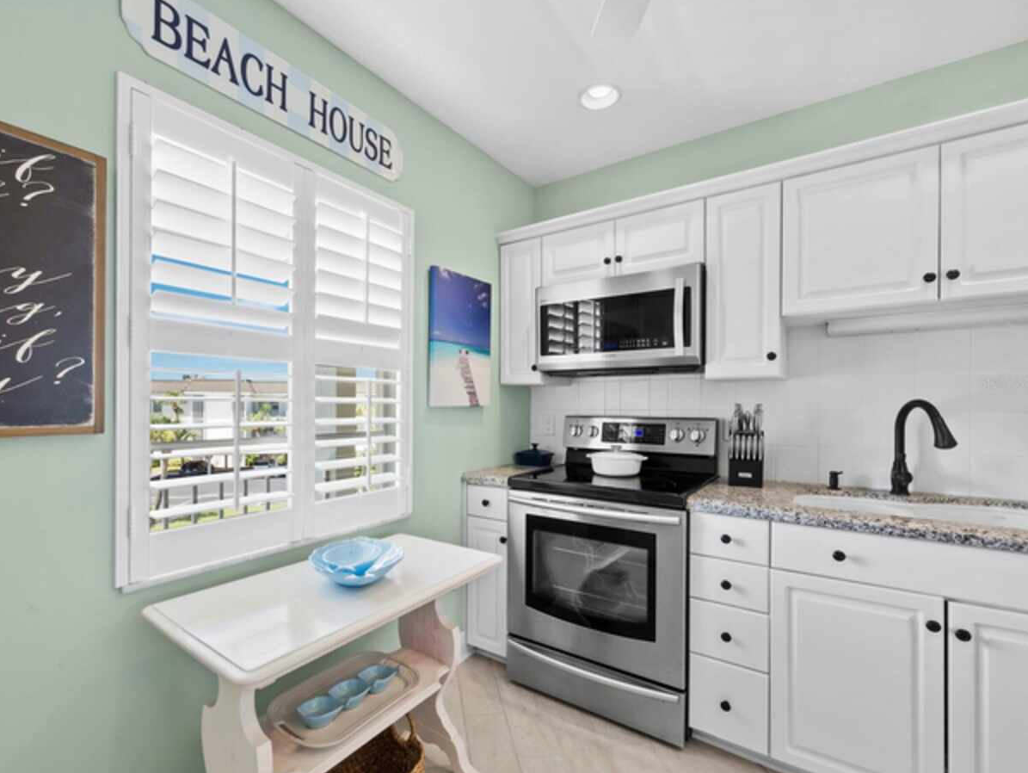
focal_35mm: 15
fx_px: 446
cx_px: 494
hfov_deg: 98.1
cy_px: 382
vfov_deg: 81.8
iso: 400
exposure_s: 1/4
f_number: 11
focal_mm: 7
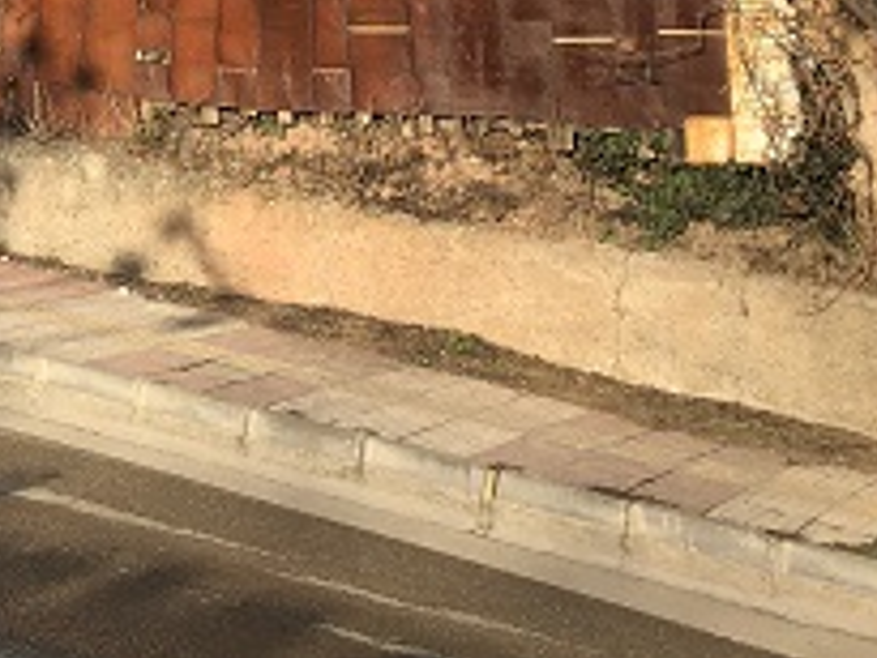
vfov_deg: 16.6
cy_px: -299
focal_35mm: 82
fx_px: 2079
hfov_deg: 22.9
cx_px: 9
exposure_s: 1/1297
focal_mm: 3.99
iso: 20
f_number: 1.8
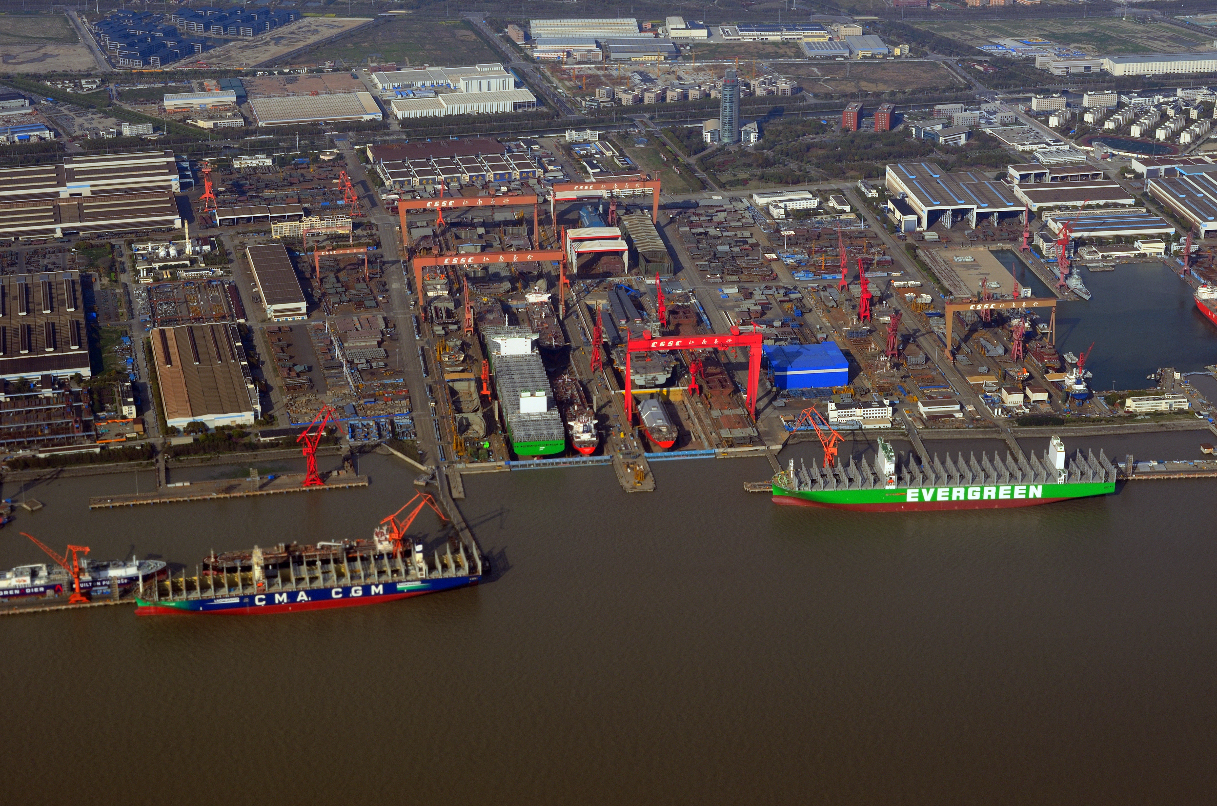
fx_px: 2227
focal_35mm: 66
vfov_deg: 20.5
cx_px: 608
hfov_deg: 30.6
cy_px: 403
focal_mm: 44
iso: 100
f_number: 9
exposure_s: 1/250
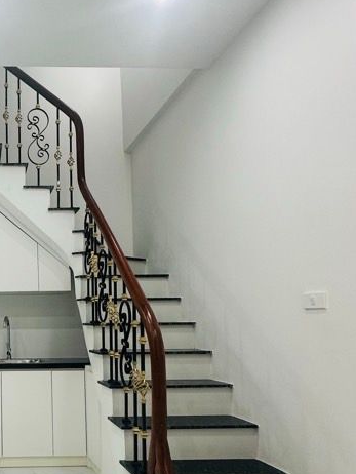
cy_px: 299
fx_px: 425
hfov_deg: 38.9
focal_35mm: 31
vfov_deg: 57.6
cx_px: -19
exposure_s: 1/100
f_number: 2.2
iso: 80
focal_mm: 2.22
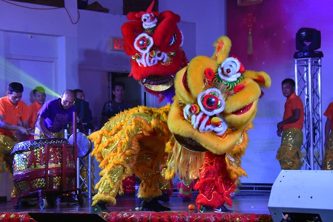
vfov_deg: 11.1
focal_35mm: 123
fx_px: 1138
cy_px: 111
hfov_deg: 16.7
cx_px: 166
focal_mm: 82
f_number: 5.6
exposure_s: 1/250
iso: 5000
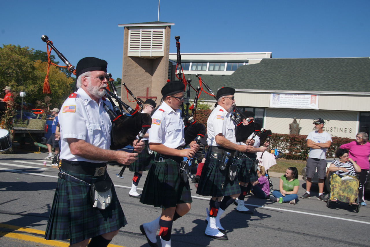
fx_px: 339
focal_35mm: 33
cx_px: 185
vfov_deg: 40.0
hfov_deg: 57.2
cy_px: 124
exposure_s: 1/125
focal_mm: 22
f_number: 11
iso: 100
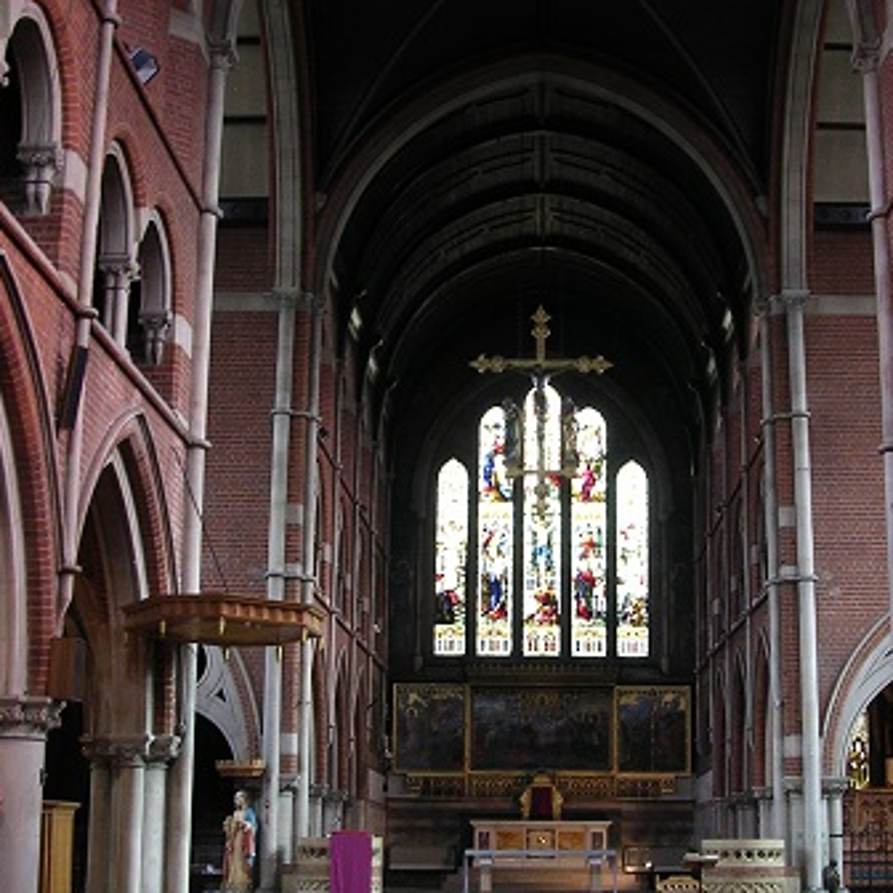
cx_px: 542
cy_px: 466
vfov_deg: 34.0
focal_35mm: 50
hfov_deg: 33.9
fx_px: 1459
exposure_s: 1/2.8
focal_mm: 5.8
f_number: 2.8
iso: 164
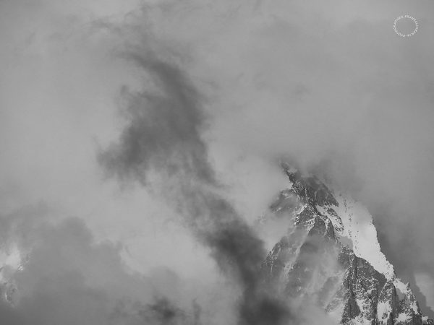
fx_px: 10030
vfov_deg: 1.9
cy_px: 162
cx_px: 217
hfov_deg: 2.5
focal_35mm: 800
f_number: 8
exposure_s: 1/400
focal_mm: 143.3
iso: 100
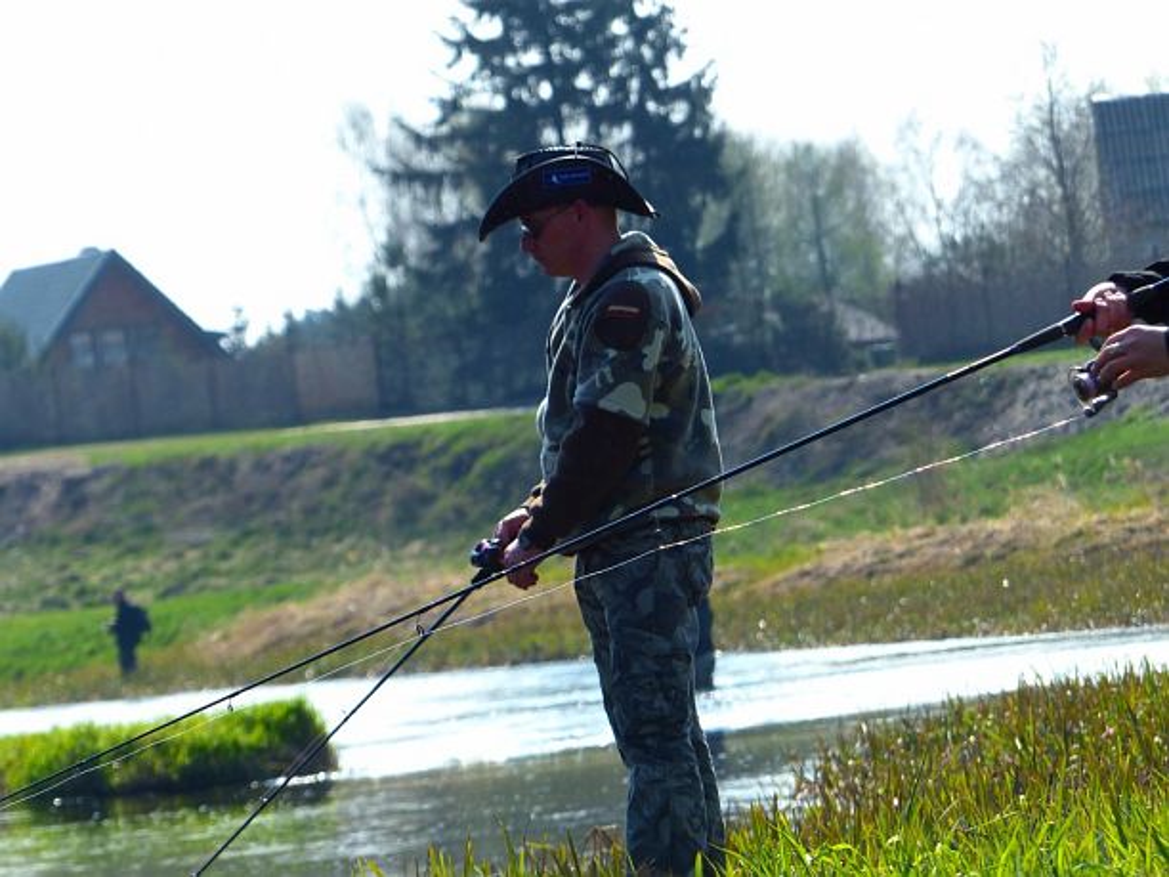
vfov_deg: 4.1
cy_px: 438
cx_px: 584
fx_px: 12360
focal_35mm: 366
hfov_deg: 5.4
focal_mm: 65.8
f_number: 4
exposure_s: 1/500
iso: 100
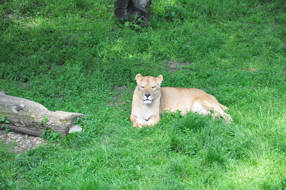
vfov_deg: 8.7
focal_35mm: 158
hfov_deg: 13.1
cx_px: 143
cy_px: 95
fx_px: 1250
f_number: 8
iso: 3200
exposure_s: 1/1000
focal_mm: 105
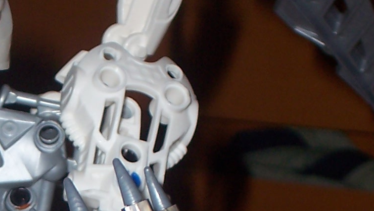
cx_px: -43
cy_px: 262
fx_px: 2173
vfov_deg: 5.5
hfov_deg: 9.7
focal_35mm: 219
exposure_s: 1/90
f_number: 4
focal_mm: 10.8
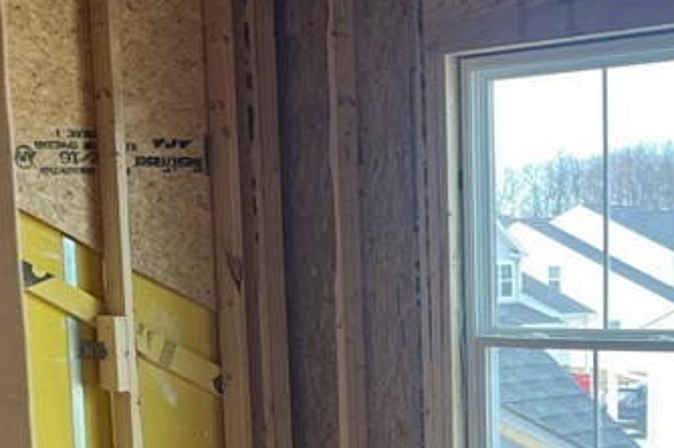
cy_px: 587
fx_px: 1552
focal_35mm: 83
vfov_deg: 15.6
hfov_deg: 24.1
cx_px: 533
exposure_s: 1/122
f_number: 1.6
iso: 40
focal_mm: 5.1
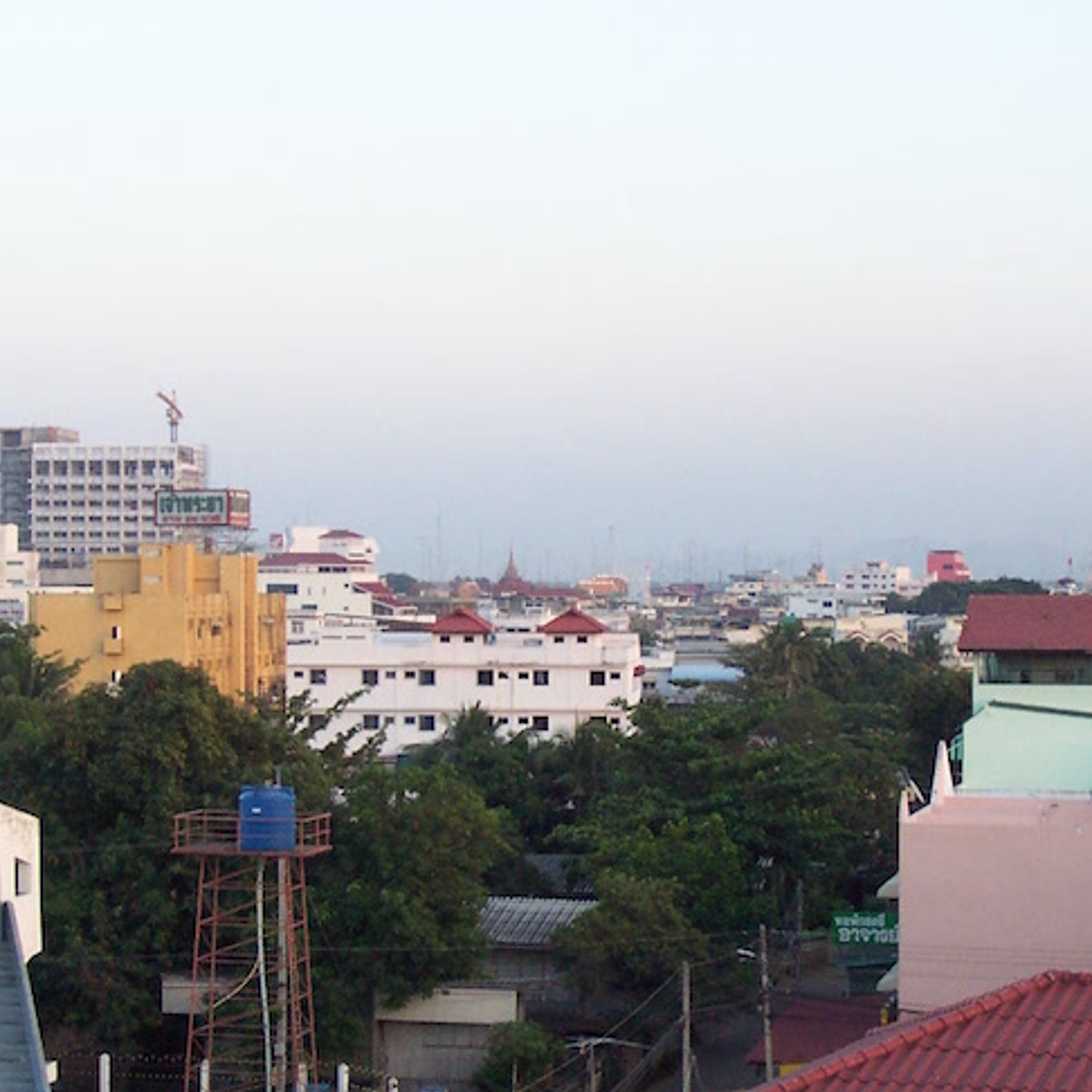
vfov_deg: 20.9
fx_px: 2962
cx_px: 699
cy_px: 634
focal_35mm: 83
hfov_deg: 20.8
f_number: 3.4
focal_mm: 8.6
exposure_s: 1/180
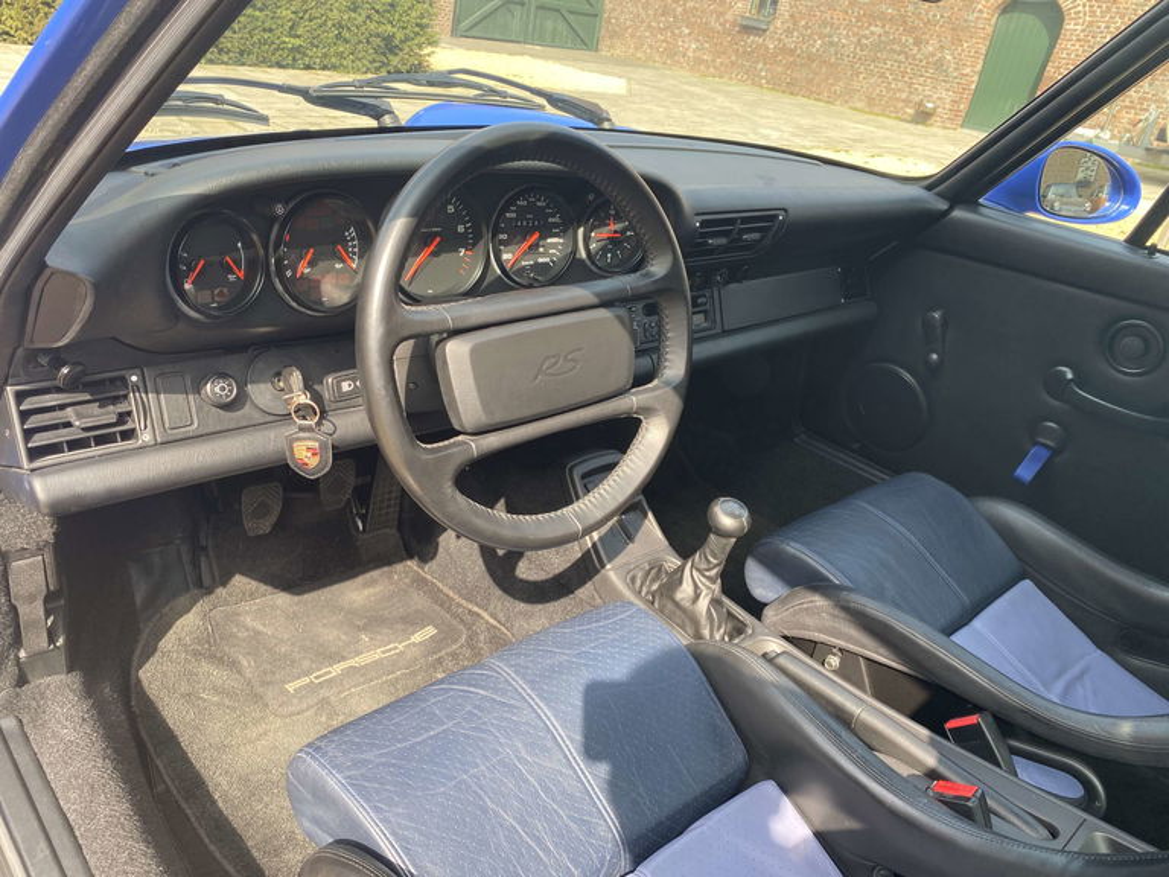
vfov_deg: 53.1
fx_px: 878
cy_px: 438
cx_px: 584
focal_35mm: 26
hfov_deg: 67.3
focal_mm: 4.25
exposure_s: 1/163
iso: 32
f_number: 1.8
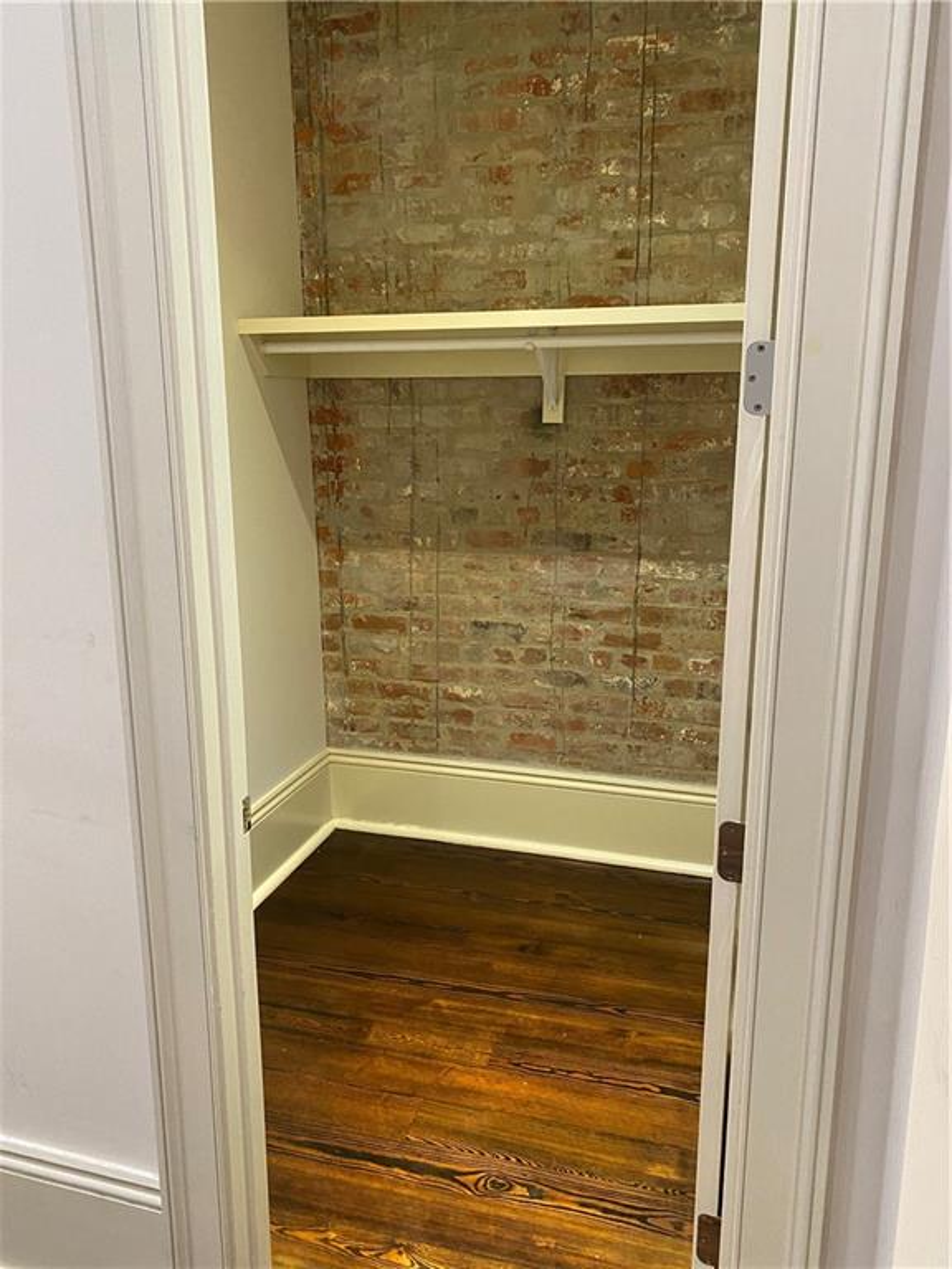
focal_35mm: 26
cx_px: 476
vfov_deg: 67.3
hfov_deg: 53.1
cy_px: 634
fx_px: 953
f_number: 1.8
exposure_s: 1/60
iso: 320
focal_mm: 4.25
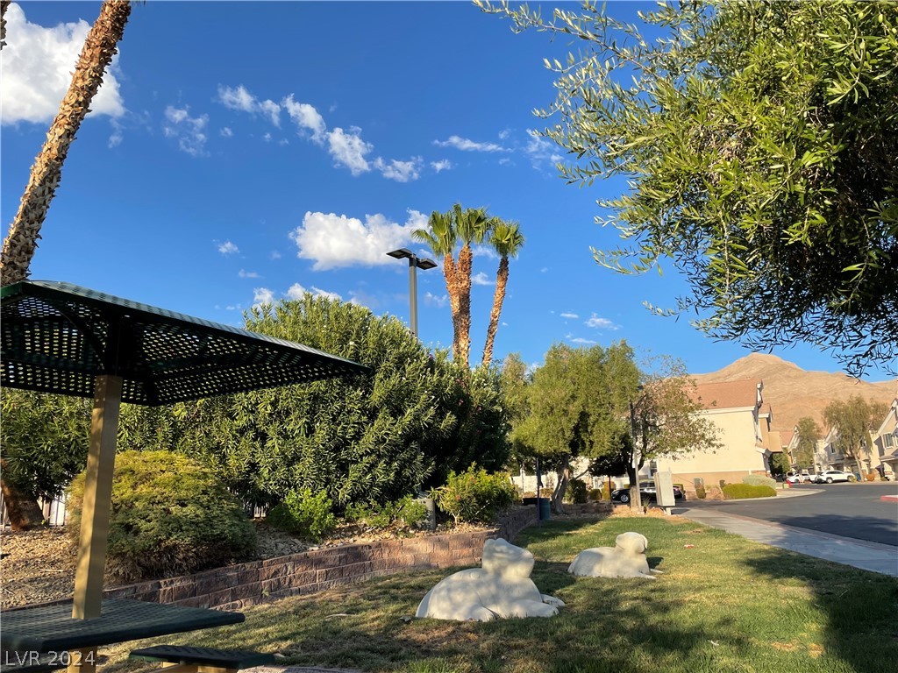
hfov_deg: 67.3
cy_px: 336
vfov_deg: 53.1
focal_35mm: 26
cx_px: 449
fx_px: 674
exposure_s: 1/2020
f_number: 1.6
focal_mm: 4.2
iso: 32
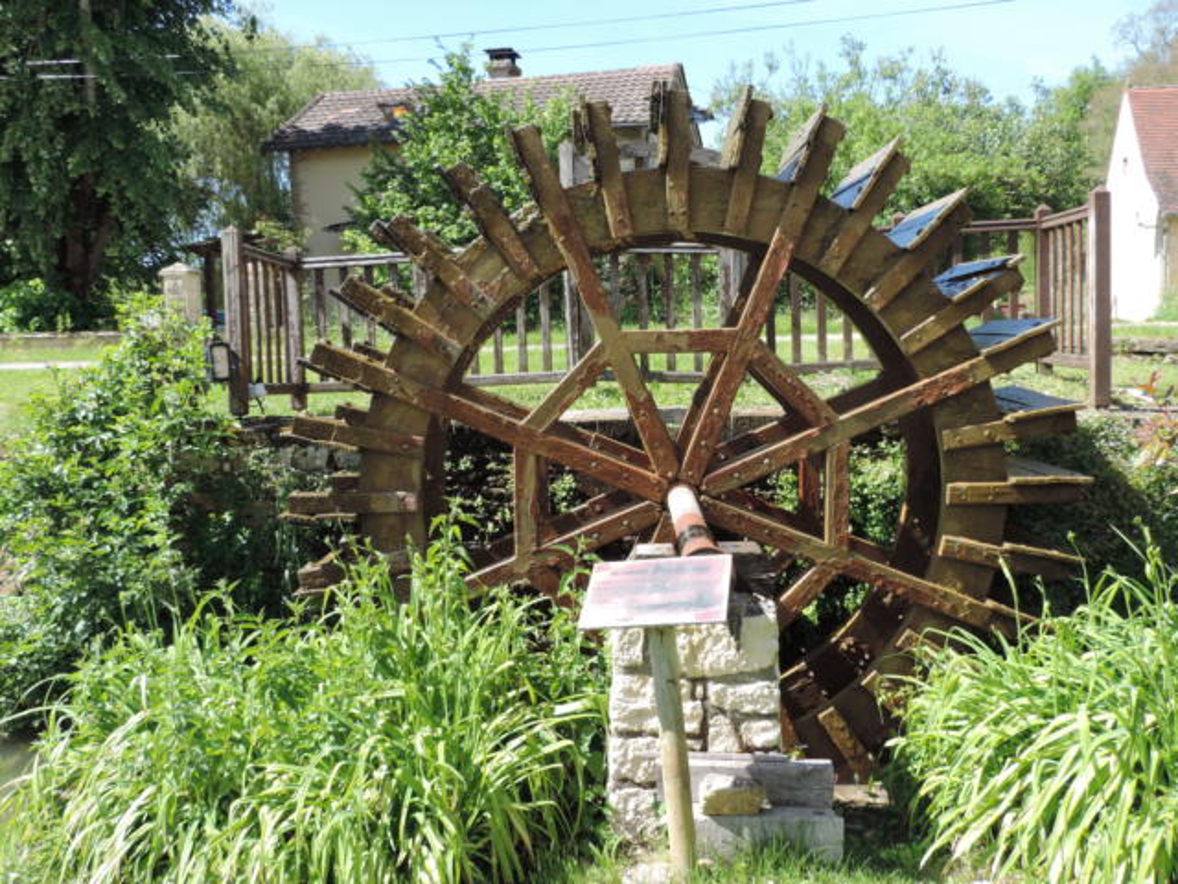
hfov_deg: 55.4
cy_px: 442
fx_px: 1123
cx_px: 589
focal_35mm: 33
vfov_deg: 42.9
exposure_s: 1/320
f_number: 3.2
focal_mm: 5.8
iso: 80
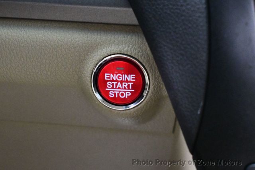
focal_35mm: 76
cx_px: 128
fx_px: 539
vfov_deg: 18.0
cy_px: 85
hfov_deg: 26.6
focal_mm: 38
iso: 10000
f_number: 4.8
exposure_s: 1/60
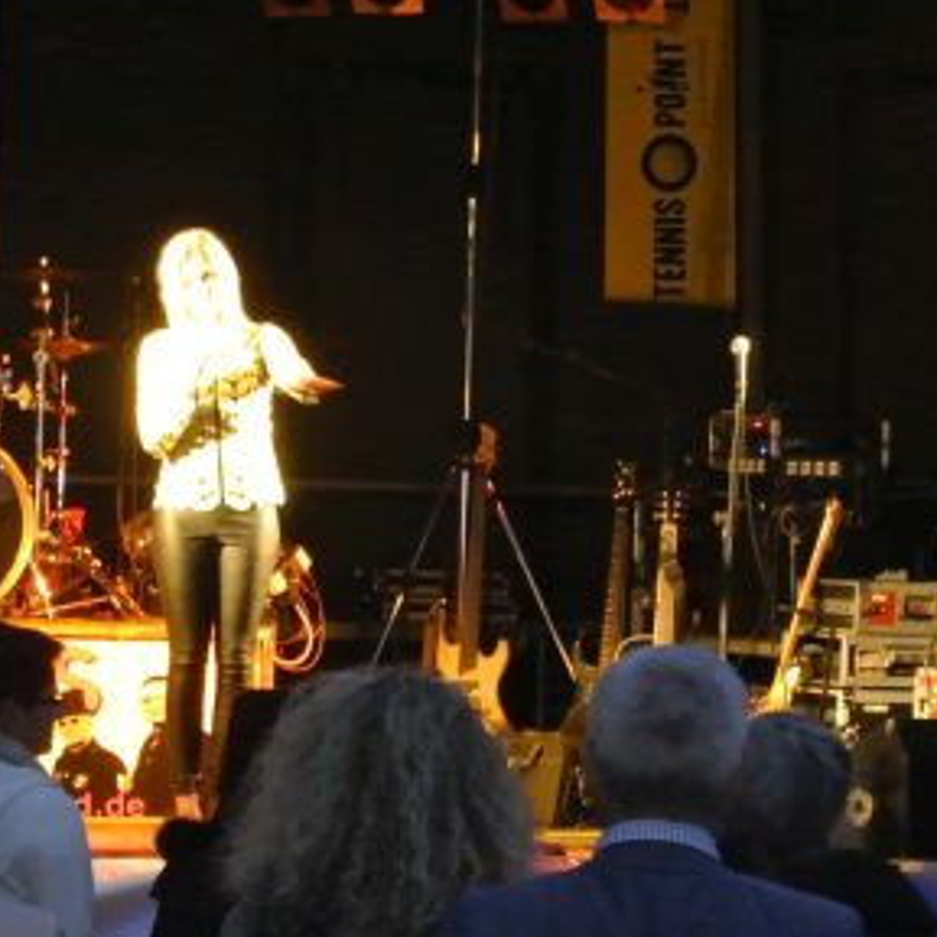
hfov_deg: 7.6
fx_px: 7044
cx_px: 39
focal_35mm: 230
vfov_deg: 7.6
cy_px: 595
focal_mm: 30
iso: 1600
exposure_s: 1/15
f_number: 5.6
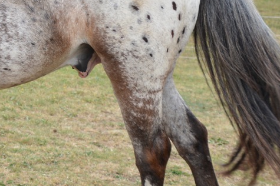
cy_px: 47
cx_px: -83
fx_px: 816
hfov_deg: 18.2
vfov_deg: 13.0
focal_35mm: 105
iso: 100
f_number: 4.5
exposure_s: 1/80
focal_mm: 26
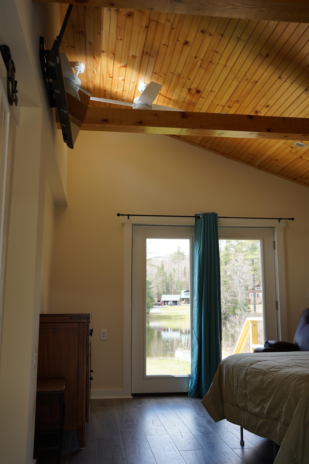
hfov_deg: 37.9
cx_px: 154
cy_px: 232
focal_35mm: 35
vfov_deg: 54.4
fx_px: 451
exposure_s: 1/80
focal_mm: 35
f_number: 4.5
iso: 100
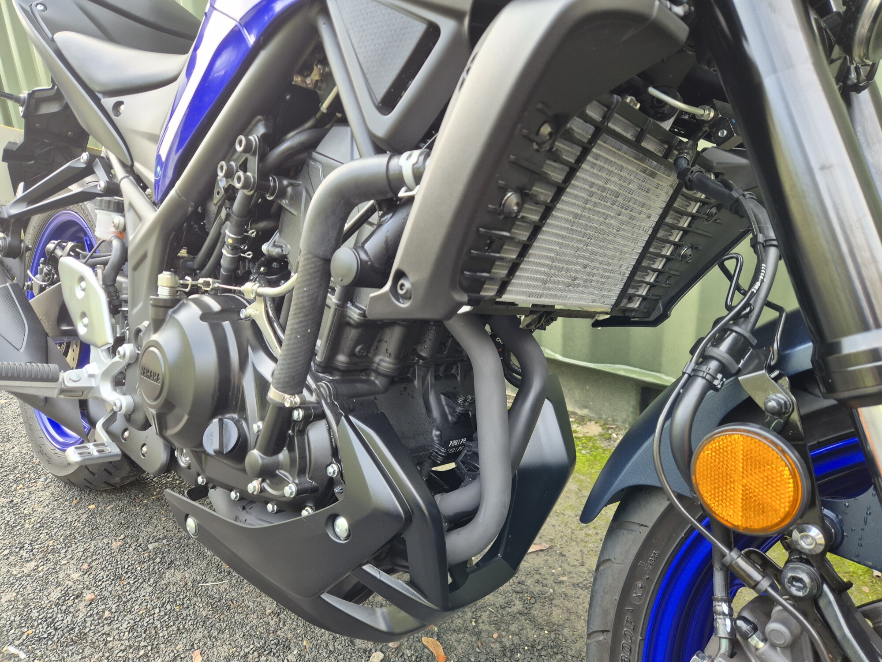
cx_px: 441
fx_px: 586
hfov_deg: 73.9
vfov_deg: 58.9
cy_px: 331
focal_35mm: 23
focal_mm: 5.4
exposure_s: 1/180
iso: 125
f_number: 1.8
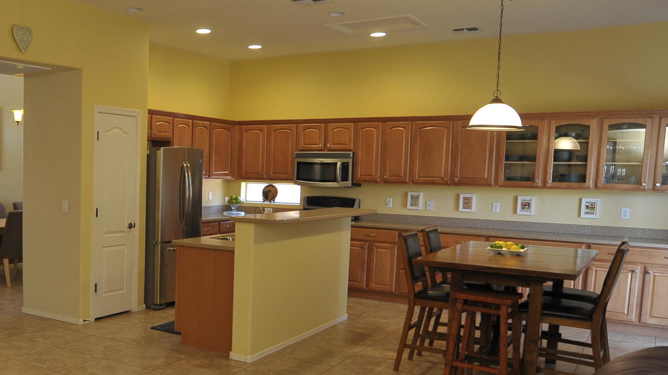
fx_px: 655
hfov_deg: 49.7
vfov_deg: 31.9
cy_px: 228
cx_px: 103
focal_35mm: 37
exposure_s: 1/30
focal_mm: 18
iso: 640
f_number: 6.3
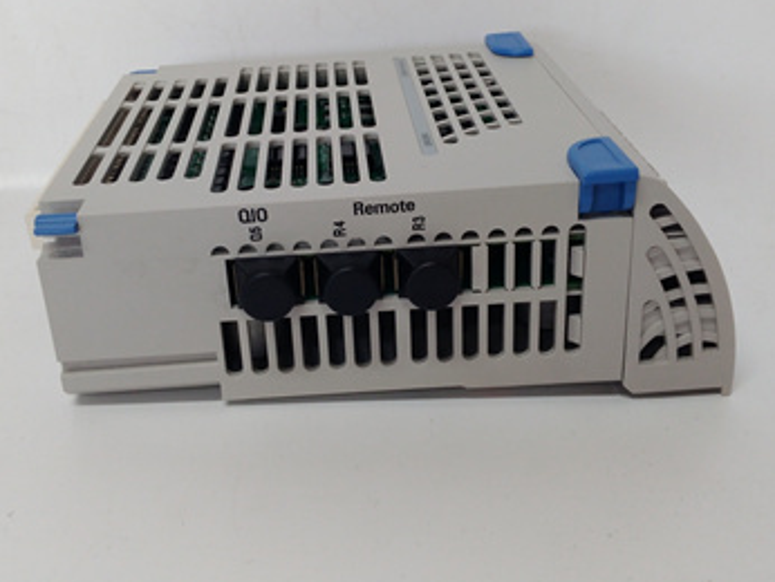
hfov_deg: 47.8
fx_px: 874
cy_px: 212
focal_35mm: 39
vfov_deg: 36.6
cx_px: 381
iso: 118
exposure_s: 1/30
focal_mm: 3.79
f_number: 2
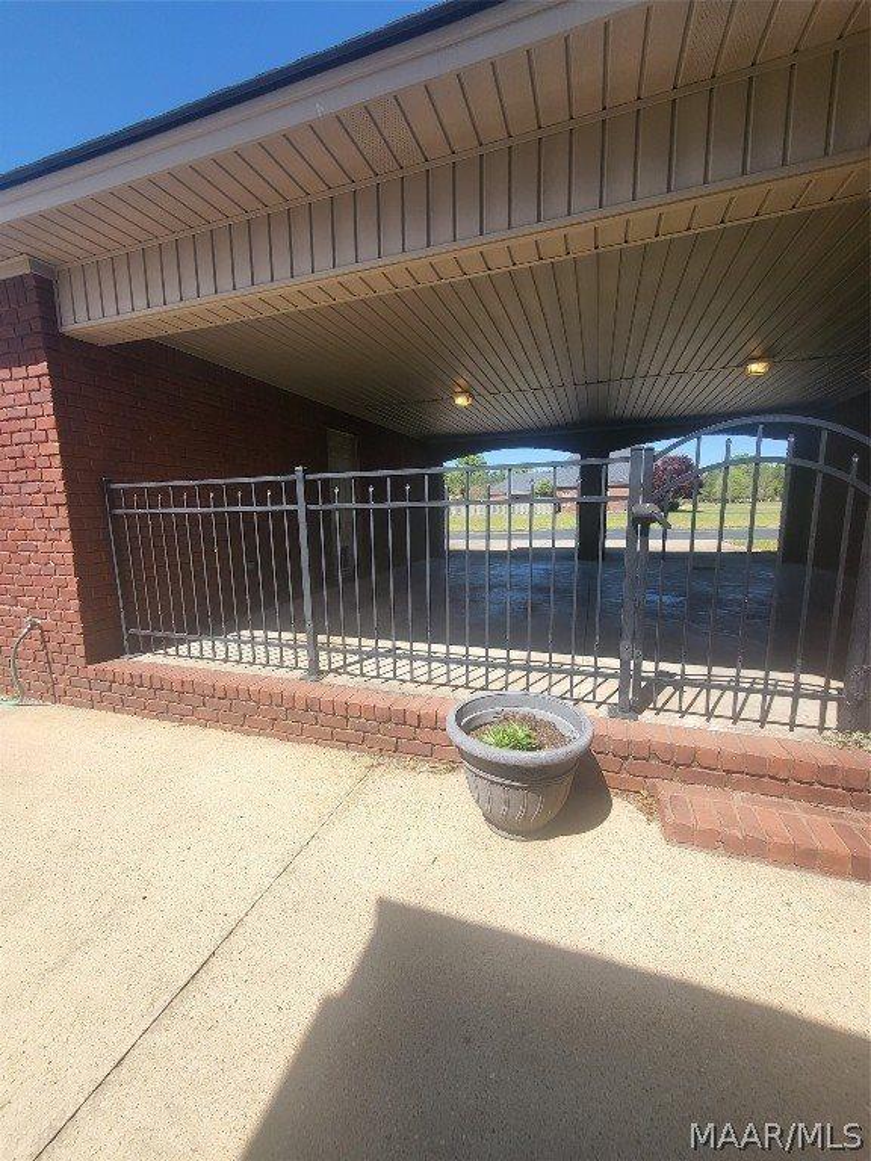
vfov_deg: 106.2
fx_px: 436
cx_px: 436
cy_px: 580
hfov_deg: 89.9
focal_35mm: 13
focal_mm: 1.74
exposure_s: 1/628
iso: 32
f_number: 2.2
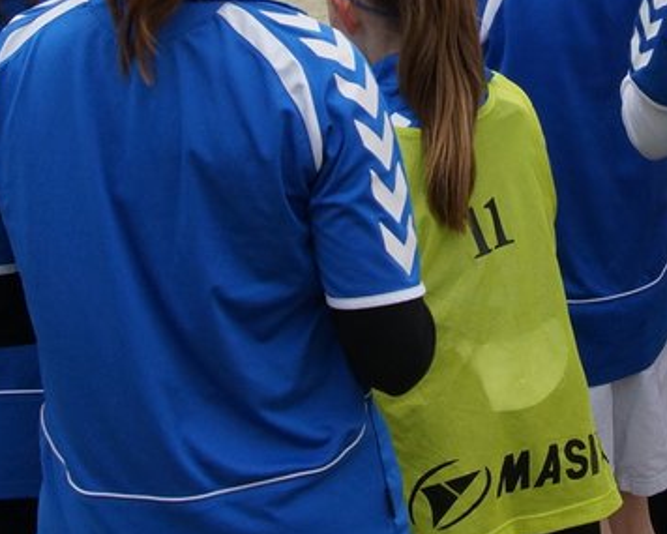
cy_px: 115
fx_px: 1757
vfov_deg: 17.2
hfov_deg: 21.5
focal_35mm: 89
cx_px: 339
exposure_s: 1/400
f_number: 9
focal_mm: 22
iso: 400
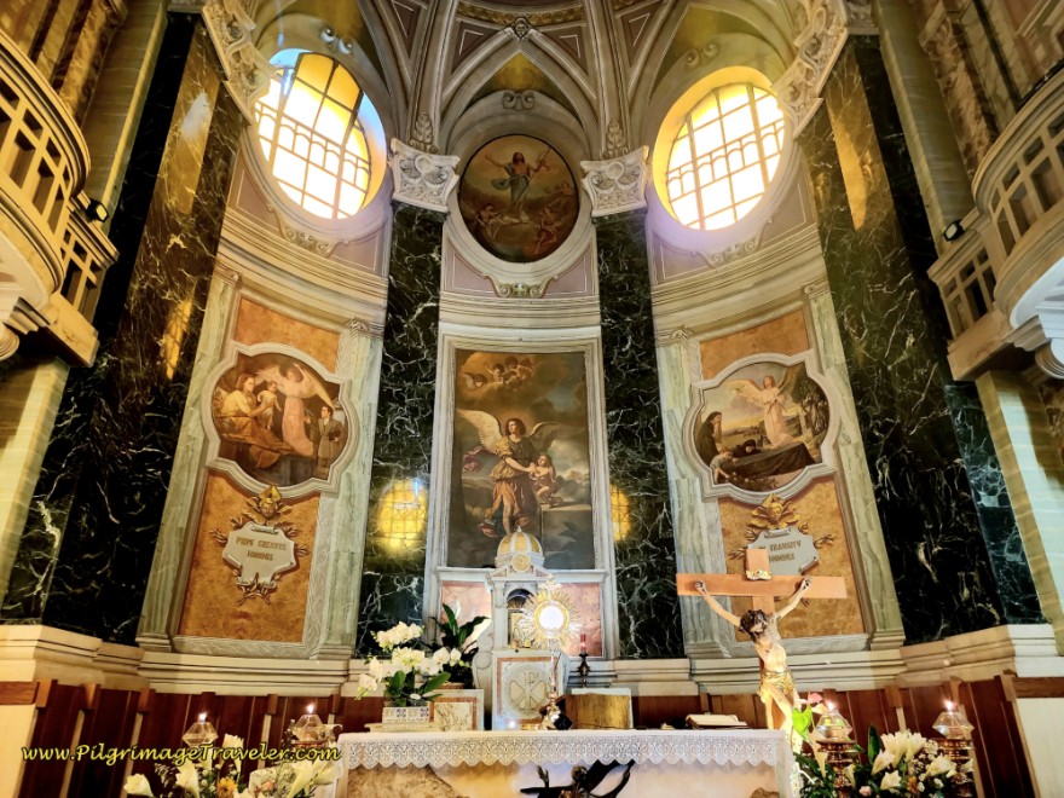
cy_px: 399
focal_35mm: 23
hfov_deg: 73.9
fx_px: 707
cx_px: 532
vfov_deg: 58.9
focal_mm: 6.4
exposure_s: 1/25
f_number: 1.8
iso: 1000
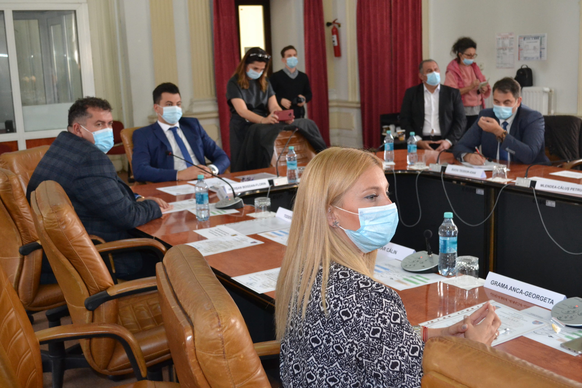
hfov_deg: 45.0
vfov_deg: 30.9
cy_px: 194
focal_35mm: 44
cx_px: 291
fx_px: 703
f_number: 4.5
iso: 2000
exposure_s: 1/60
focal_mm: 29
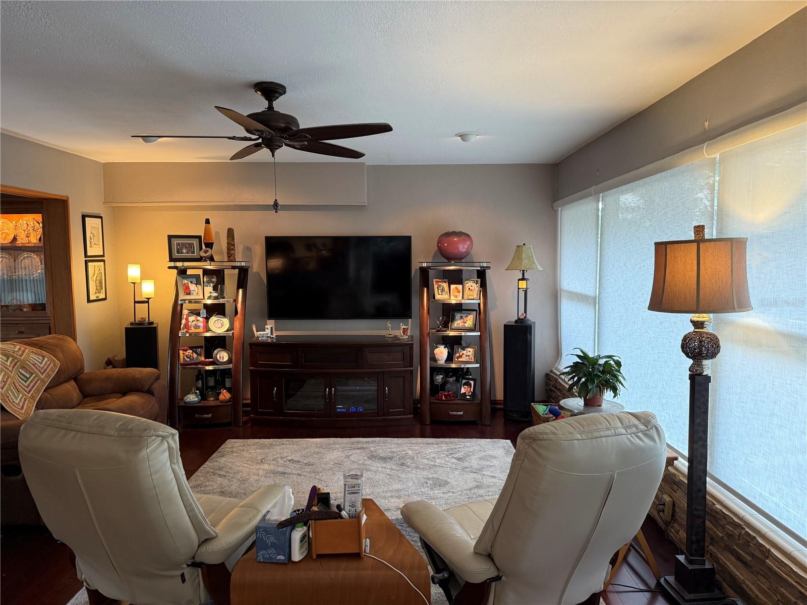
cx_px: 404
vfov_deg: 56.8
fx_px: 560
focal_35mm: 24
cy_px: 302
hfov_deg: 71.6
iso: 200
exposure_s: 1/60
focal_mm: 6.76
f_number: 1.78
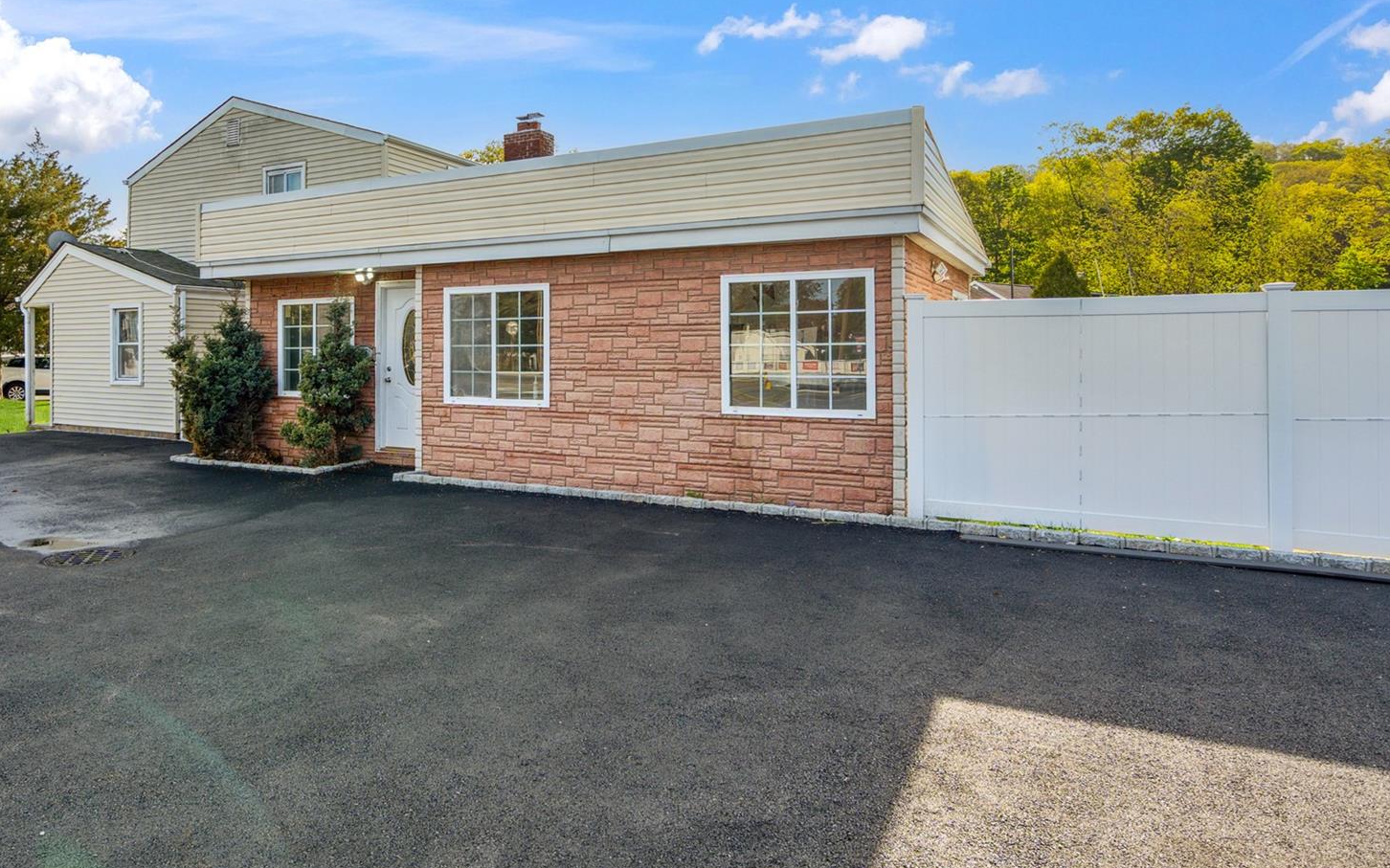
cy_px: 386
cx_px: 534
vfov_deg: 52.9
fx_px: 871
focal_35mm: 23
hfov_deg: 76.0
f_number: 5
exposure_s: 1/200
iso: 80
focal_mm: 16
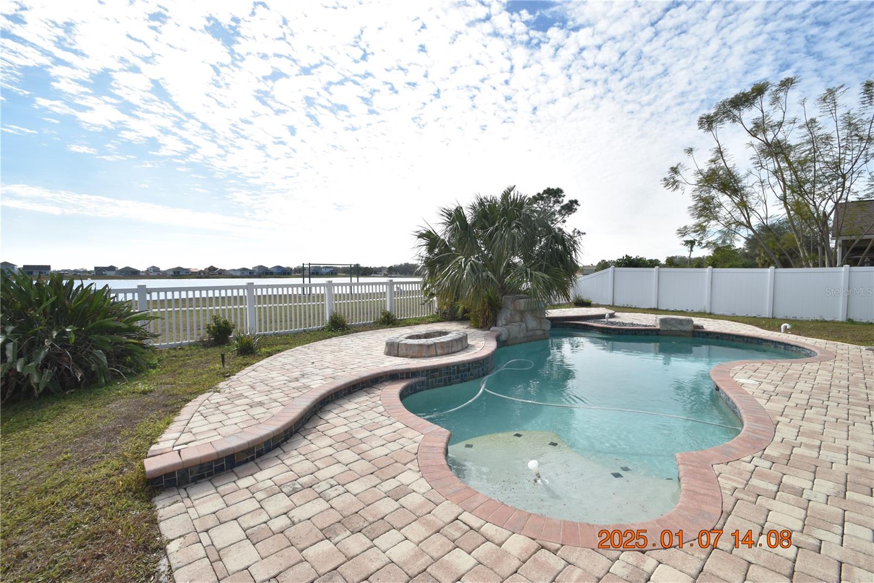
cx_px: 437
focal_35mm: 15
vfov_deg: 77.3
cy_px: 292
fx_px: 364
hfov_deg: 100.4
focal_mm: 10
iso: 200
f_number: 10
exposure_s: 1/400
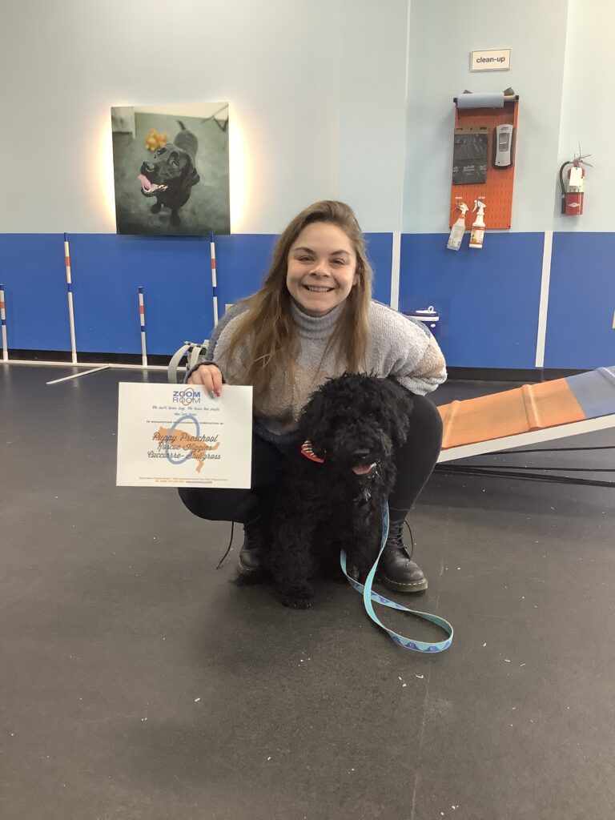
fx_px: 734
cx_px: 308
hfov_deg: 45.4
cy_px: 410
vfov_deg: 58.4
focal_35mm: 31
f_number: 2.4
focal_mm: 3.3
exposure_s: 1/60
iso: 160
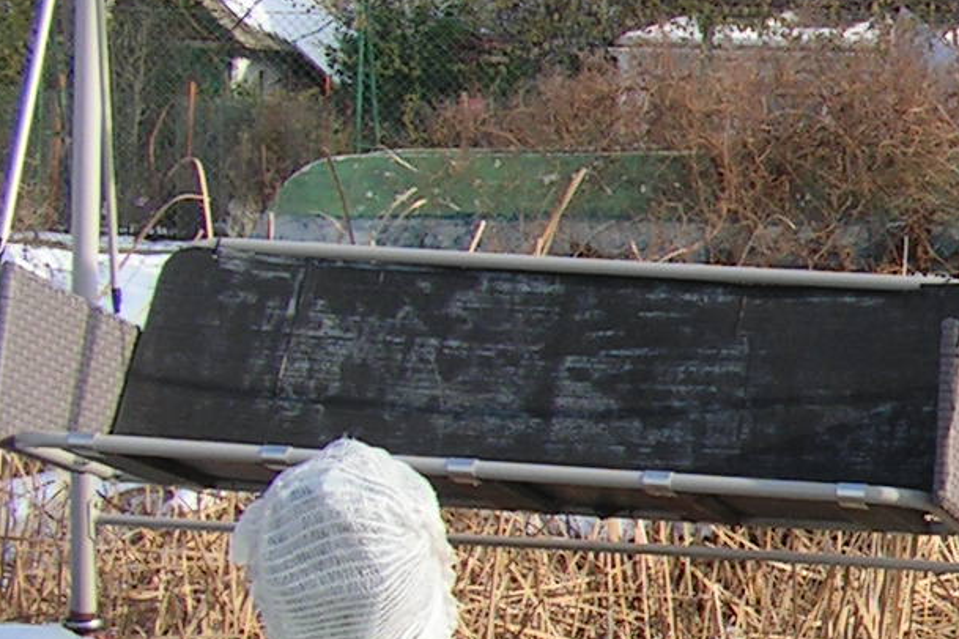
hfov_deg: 14.8
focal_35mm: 126
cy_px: 548
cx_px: 1553
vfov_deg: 10.8
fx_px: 3356
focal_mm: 6
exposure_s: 1/320
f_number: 4.8
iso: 64
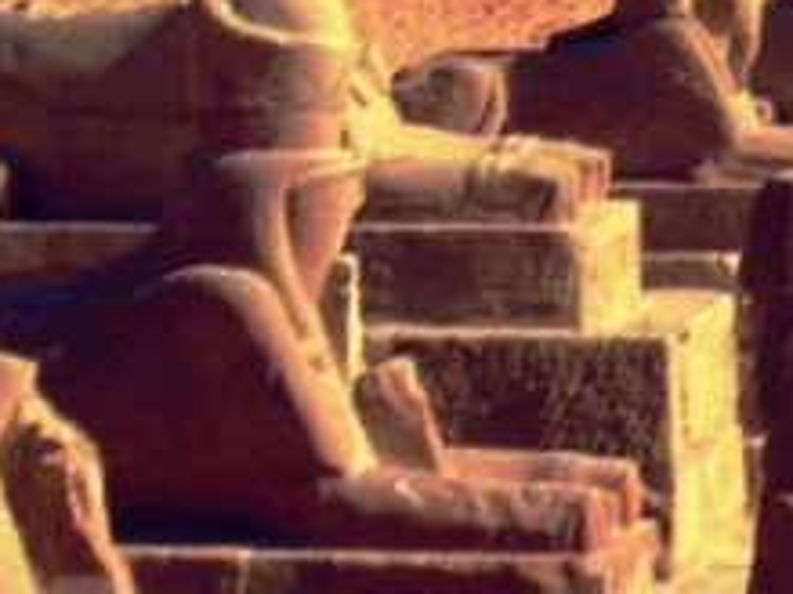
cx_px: 1126
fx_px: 7166
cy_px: 484
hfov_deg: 6.3
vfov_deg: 4.7
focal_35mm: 313
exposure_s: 1/1054
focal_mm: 12.5
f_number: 3.6
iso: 50
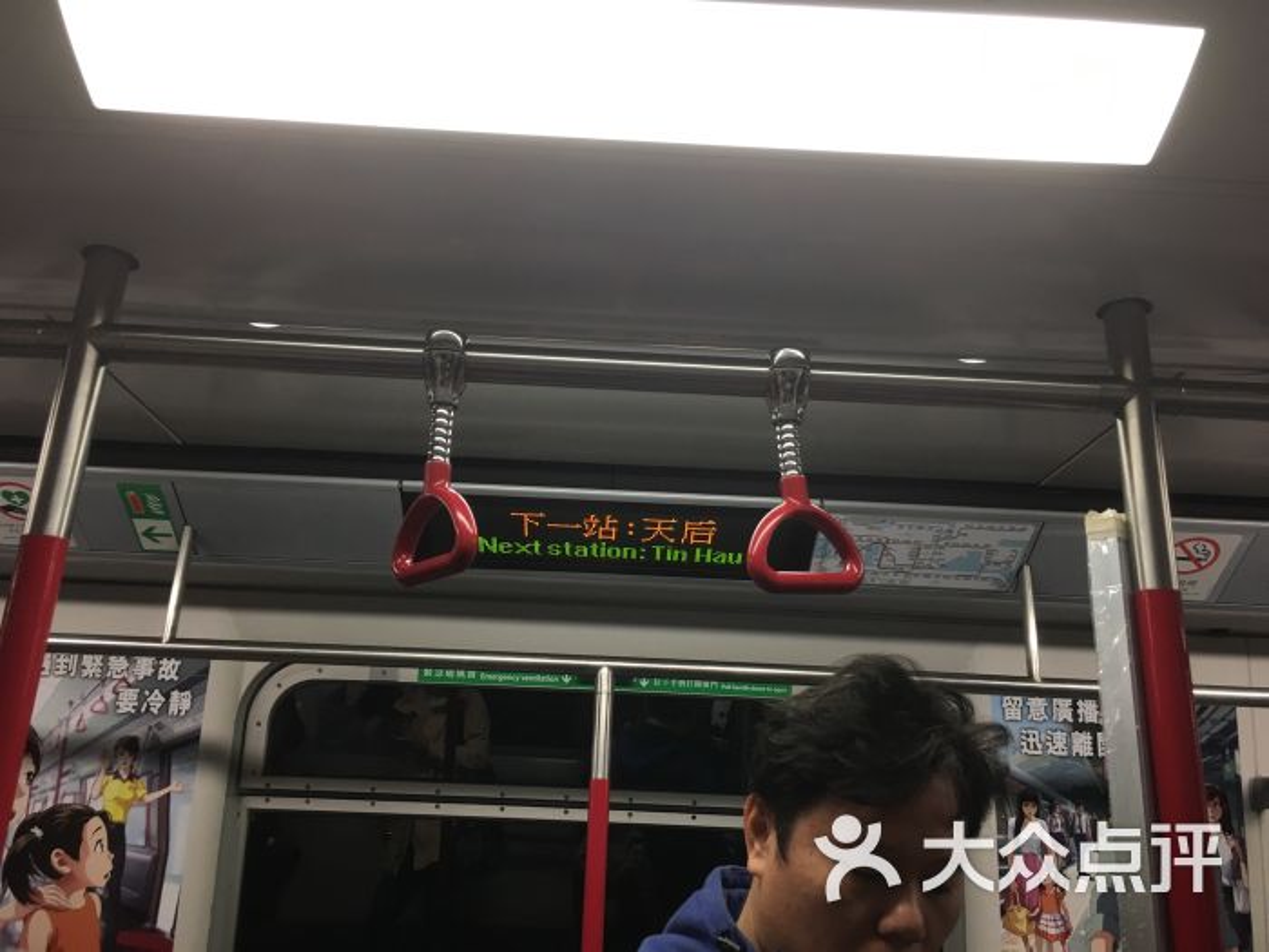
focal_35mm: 29
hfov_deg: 61.7
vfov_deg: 48.2
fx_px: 1063
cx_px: 634
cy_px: 476
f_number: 2.2
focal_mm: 4.15
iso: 32
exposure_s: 1/17
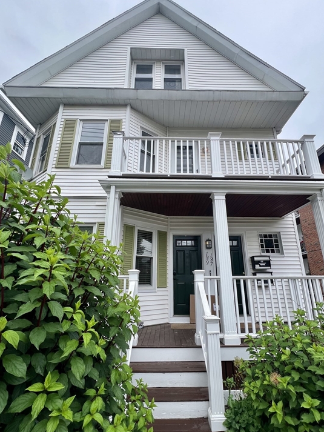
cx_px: 171
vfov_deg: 101.9
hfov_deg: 85.6
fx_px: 175
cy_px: 230
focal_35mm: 14
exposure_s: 1/394
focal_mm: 1.57
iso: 32
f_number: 1.8
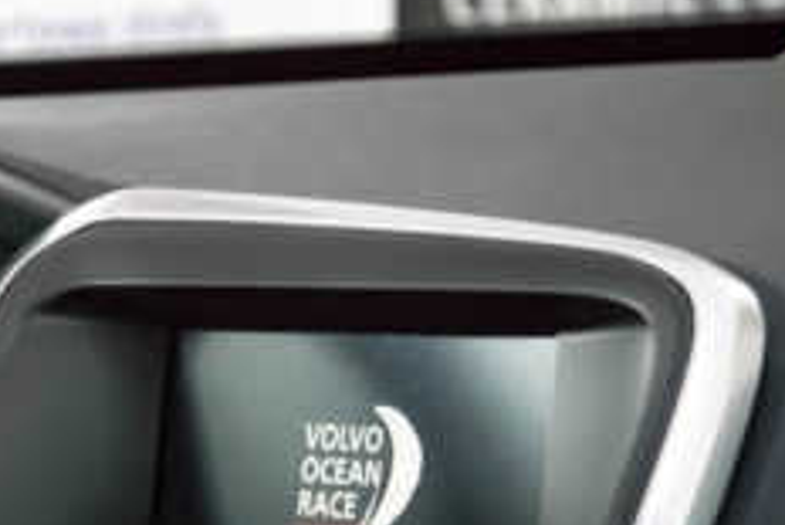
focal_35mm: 213
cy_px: 456
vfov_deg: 6.4
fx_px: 4647
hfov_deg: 9.6
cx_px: 210
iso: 6400
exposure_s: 1/60
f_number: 5.3
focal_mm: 66
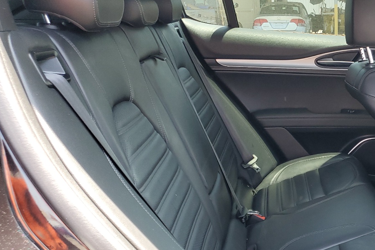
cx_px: 314
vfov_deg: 27.9
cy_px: 163
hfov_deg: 39.1
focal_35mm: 48
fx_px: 500
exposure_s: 1/120
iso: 77
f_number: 1.5
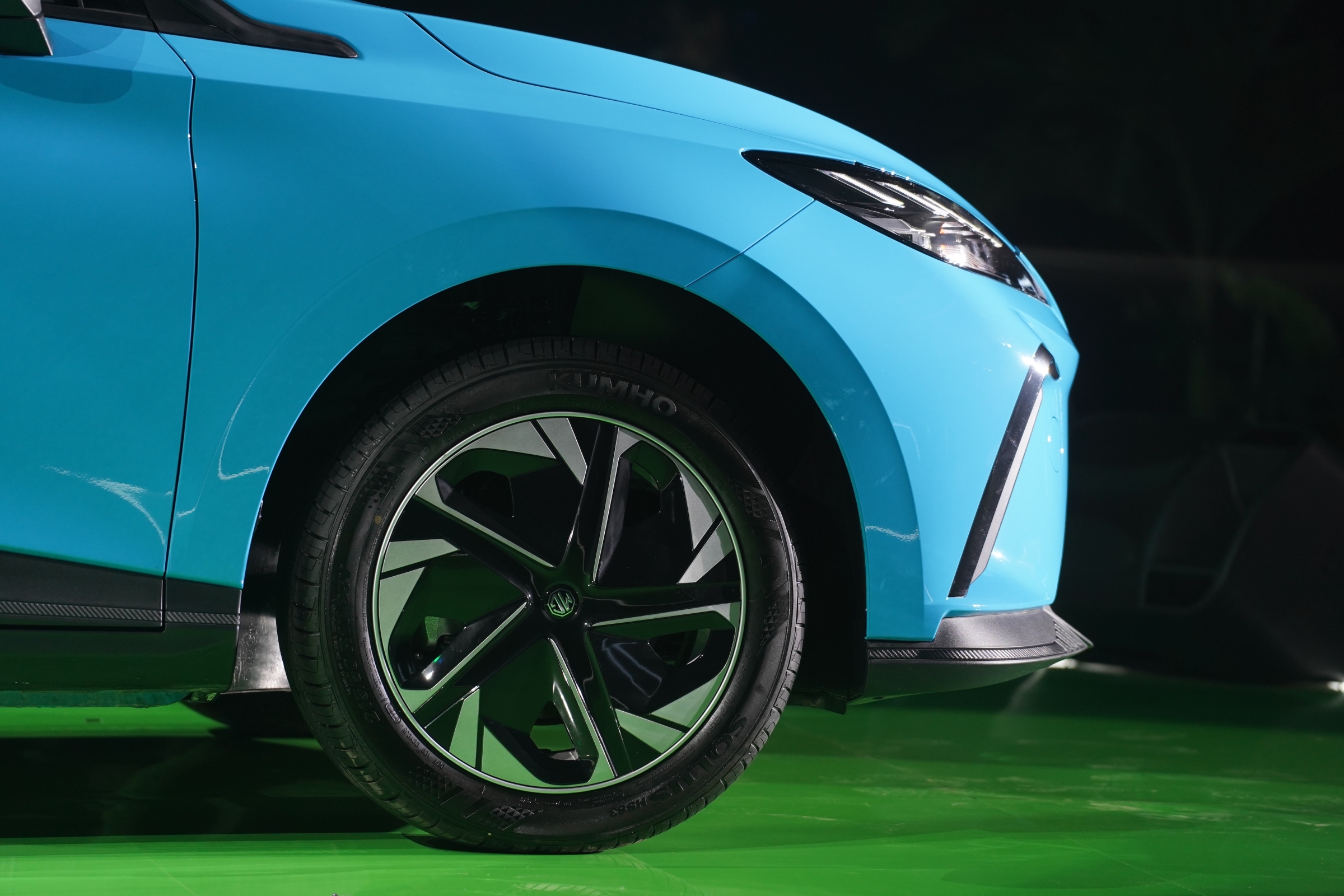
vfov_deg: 7.4
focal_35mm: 186
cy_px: 448
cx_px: 672
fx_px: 6943
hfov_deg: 11.1
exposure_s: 1/160
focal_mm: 186
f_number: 4
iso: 1000
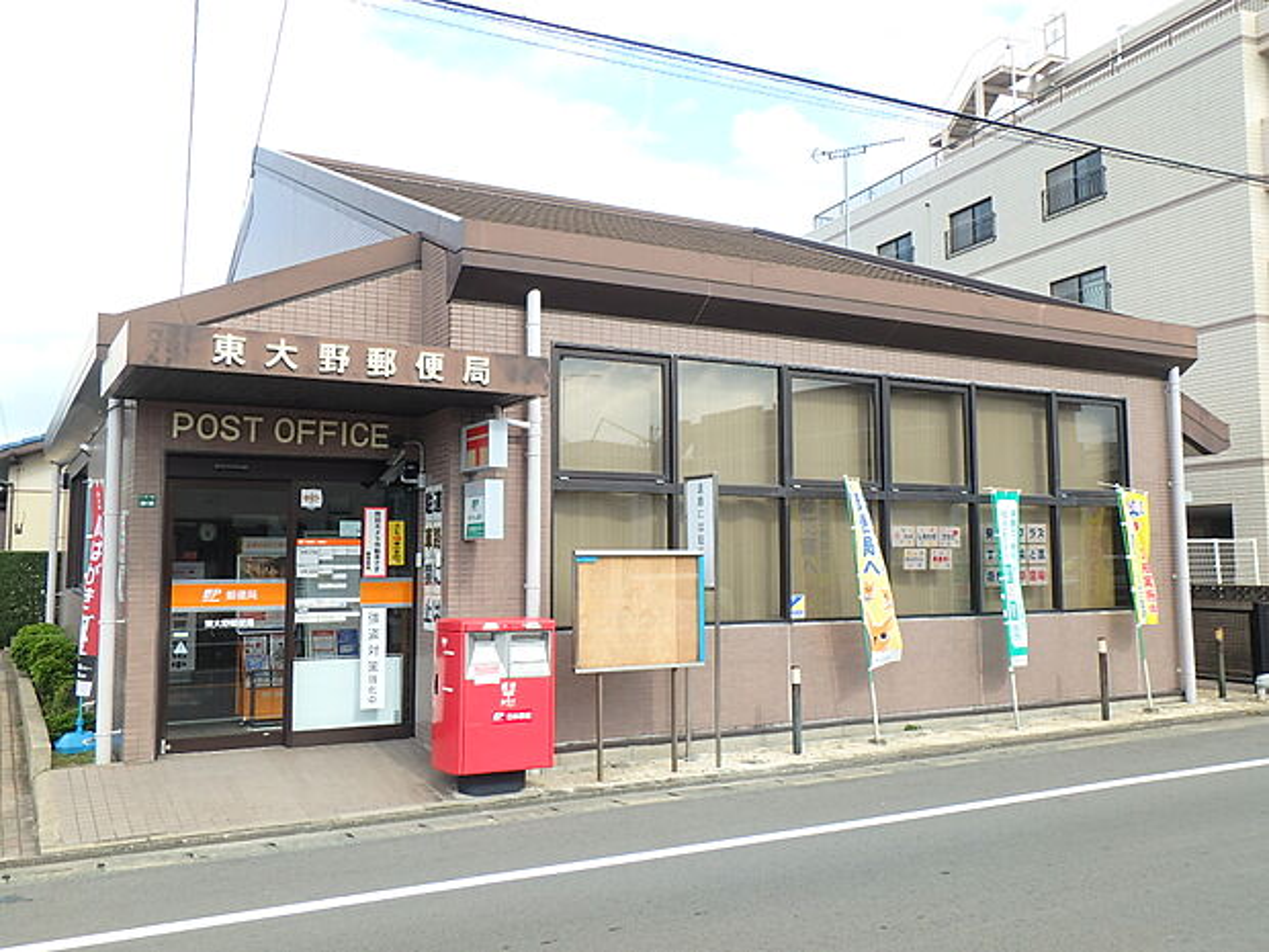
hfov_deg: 58.4
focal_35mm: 31
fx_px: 1136
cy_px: 476
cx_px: 634
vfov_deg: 45.4
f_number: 4.7
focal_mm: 5.6
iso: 125
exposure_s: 1/200
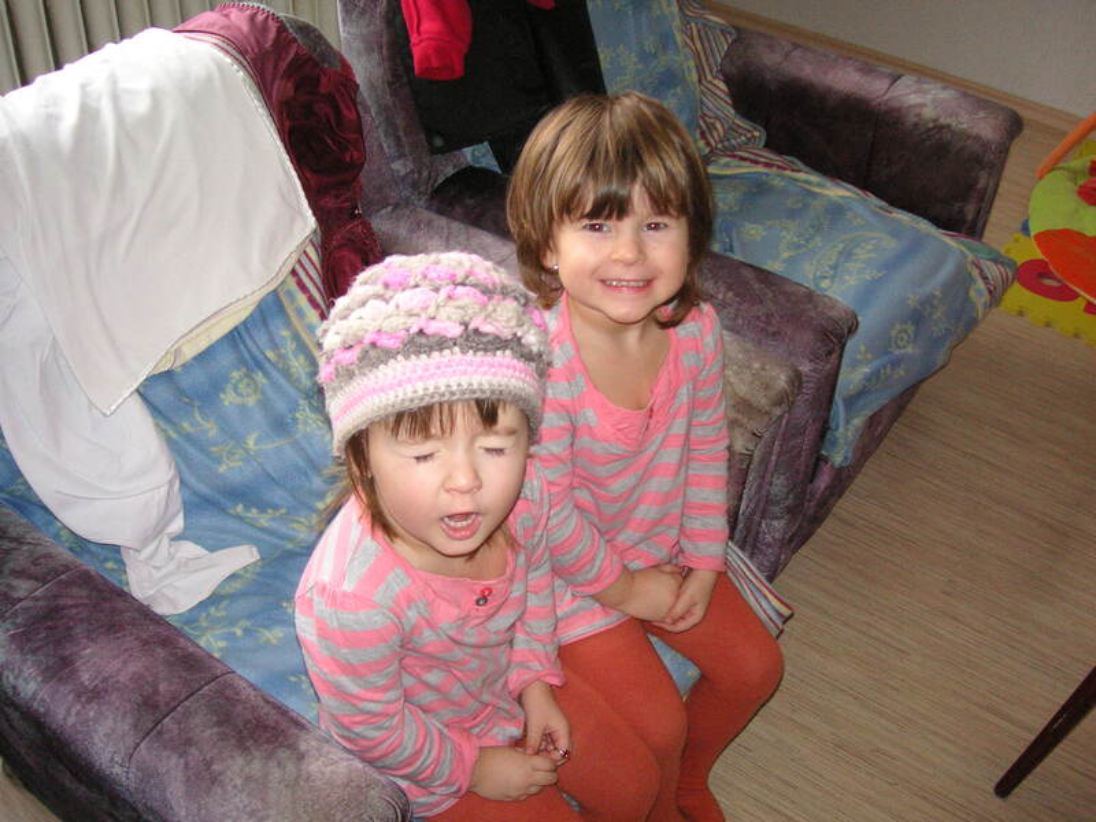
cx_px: 548
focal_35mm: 37
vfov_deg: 38.7
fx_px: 1171
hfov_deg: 50.1
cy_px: 411
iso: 160
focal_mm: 6.1
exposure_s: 1/45
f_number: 2.8
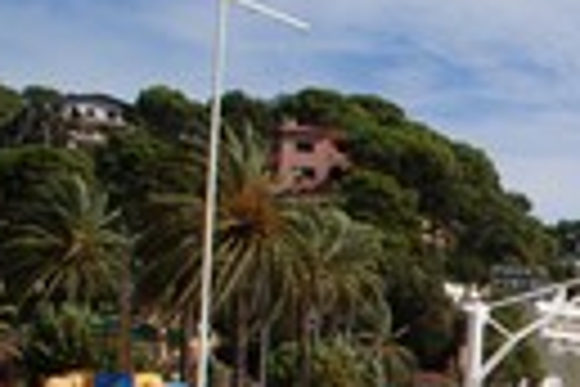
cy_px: 502
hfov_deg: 19.0
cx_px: 841
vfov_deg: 13.7
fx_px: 1547
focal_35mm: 96
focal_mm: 18
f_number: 11
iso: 100
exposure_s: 1/250
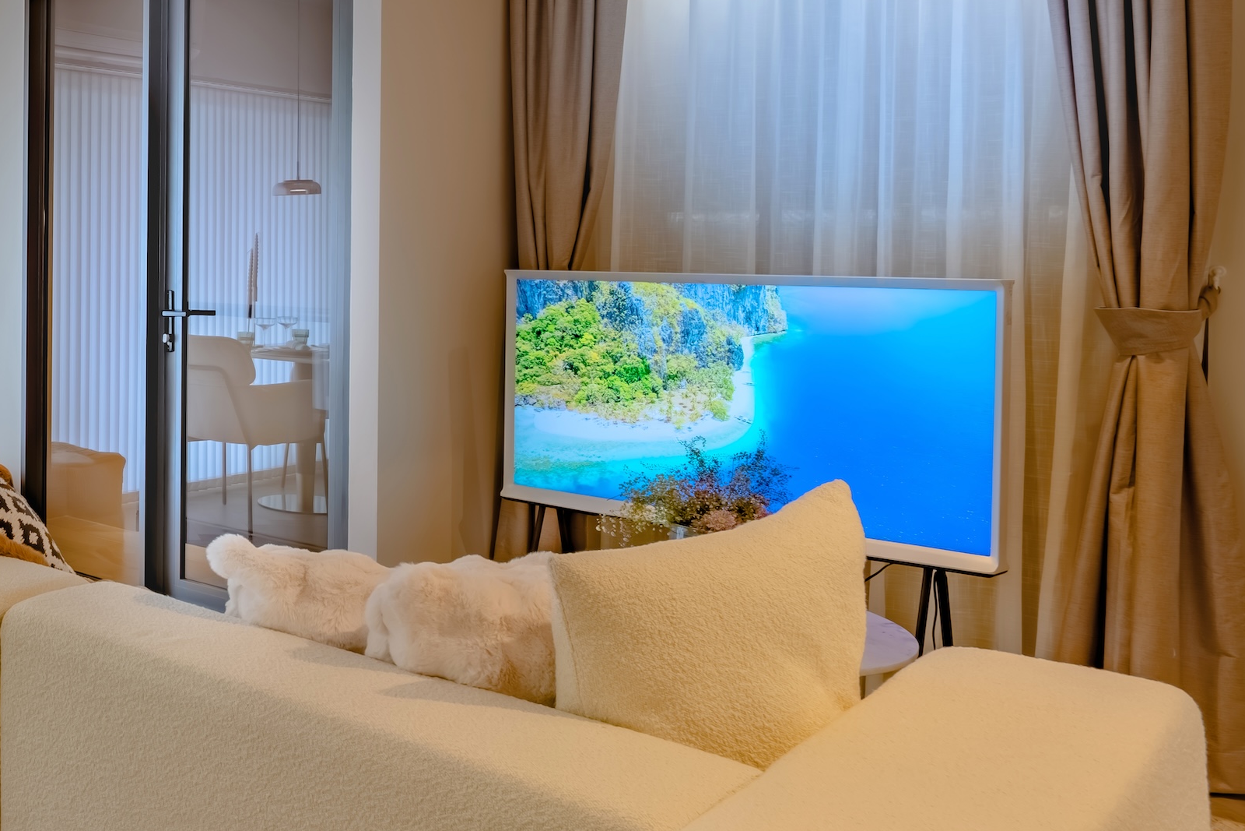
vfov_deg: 36.4
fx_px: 1245
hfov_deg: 42.1
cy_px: 260
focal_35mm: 36
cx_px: -121
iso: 100
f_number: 9
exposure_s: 1/10
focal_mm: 15
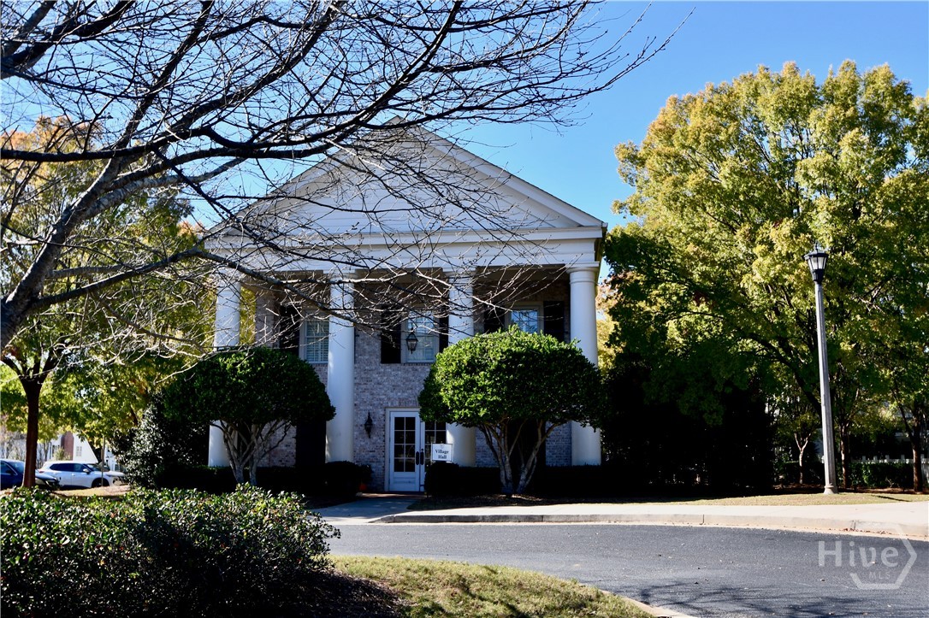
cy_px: 309
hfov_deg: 57.2
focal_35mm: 33
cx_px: 464
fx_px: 851
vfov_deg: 39.9
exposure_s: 1/250
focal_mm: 22
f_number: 7.1
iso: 200
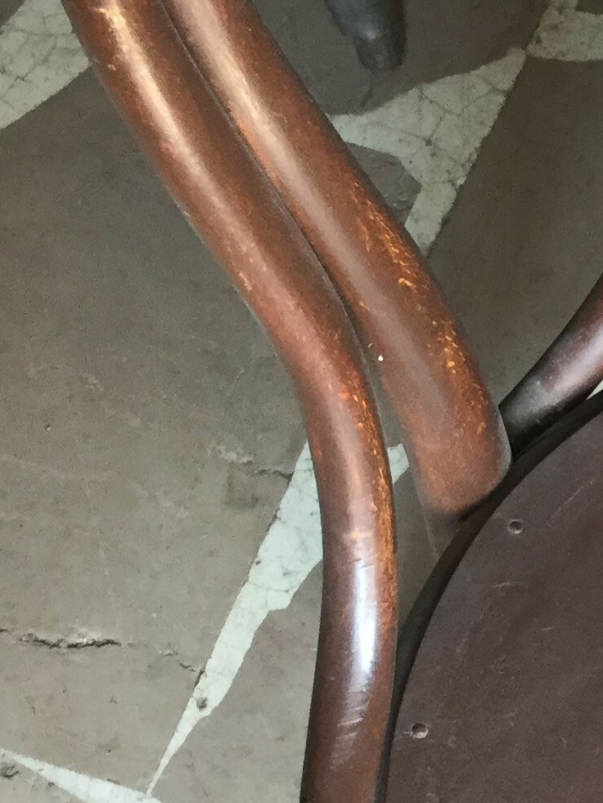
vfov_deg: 19.0
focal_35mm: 103
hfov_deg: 13.7
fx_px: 2391
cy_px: 502
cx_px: 830
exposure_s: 1/33
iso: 80
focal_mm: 3.3
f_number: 2.4
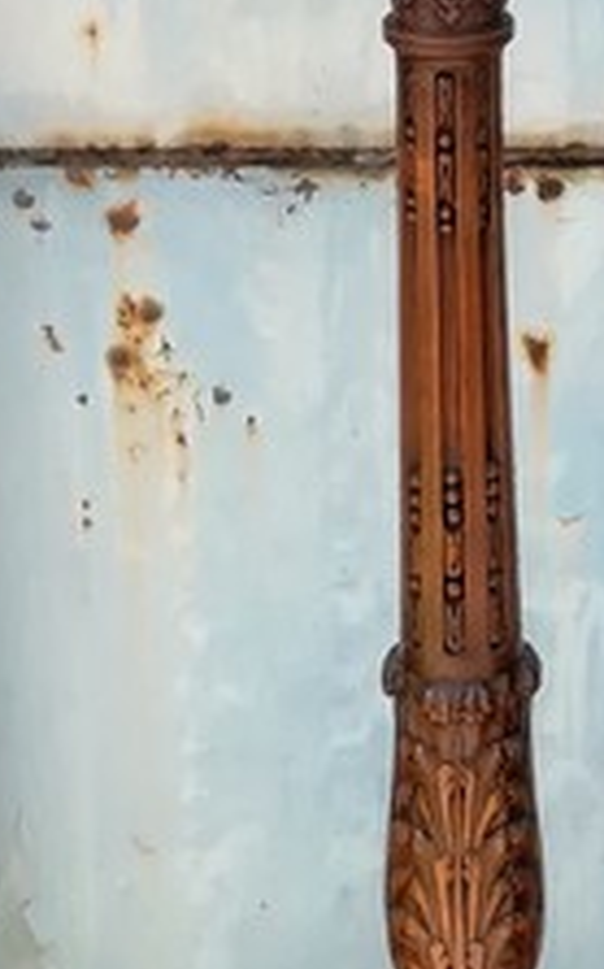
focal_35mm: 99
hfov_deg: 13.1
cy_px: 309
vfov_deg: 20.9
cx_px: 469
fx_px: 2612
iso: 100
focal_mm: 3.83
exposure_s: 1/100
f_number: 2.2
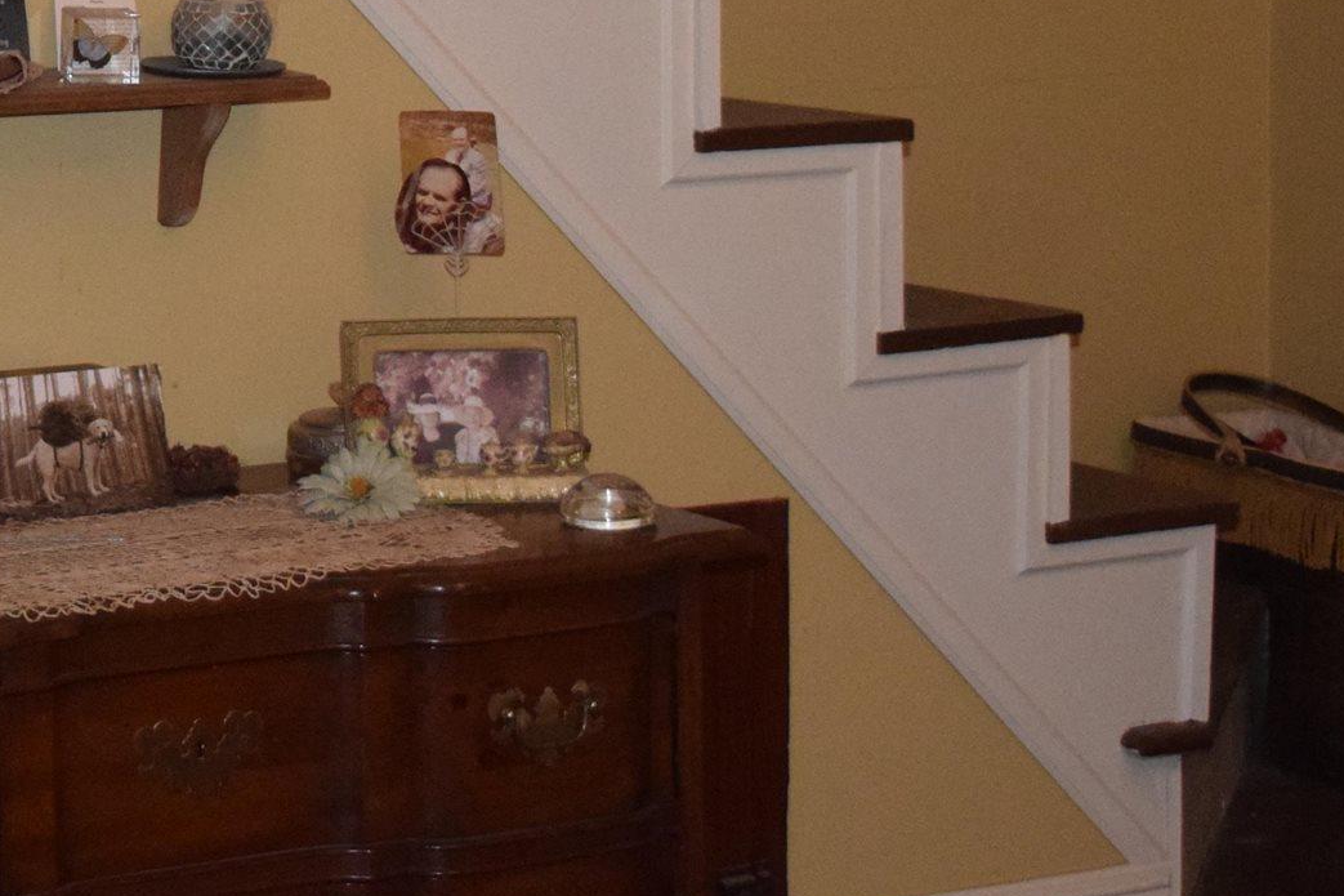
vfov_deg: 12.2
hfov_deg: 17.9
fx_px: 4123
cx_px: -113
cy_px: -17
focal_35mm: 110
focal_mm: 25
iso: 3200
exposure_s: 1/60
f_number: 4
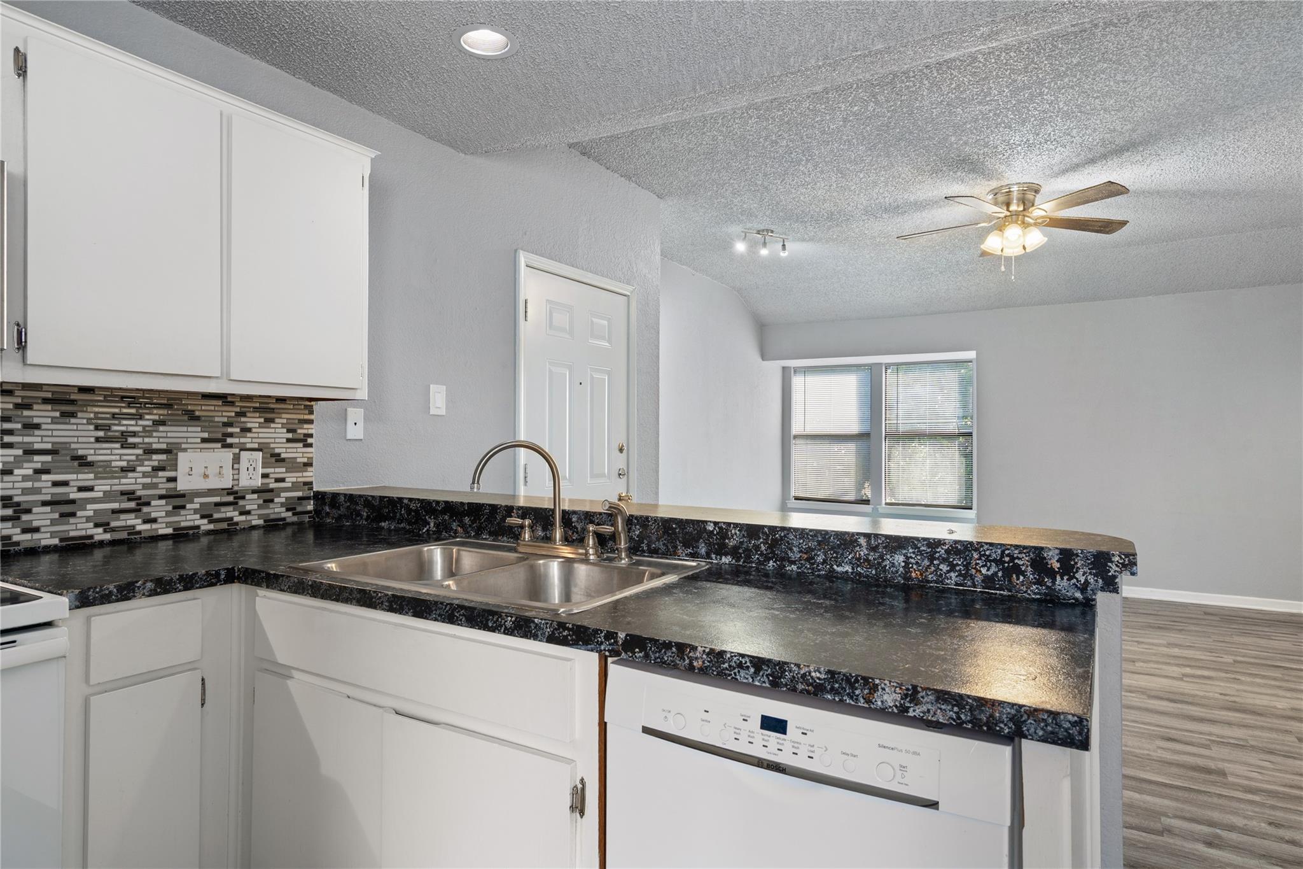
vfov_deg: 64.5
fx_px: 688
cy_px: 434
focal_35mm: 19
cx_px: 652
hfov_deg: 86.9
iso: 500
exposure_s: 1/10
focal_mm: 19
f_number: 8
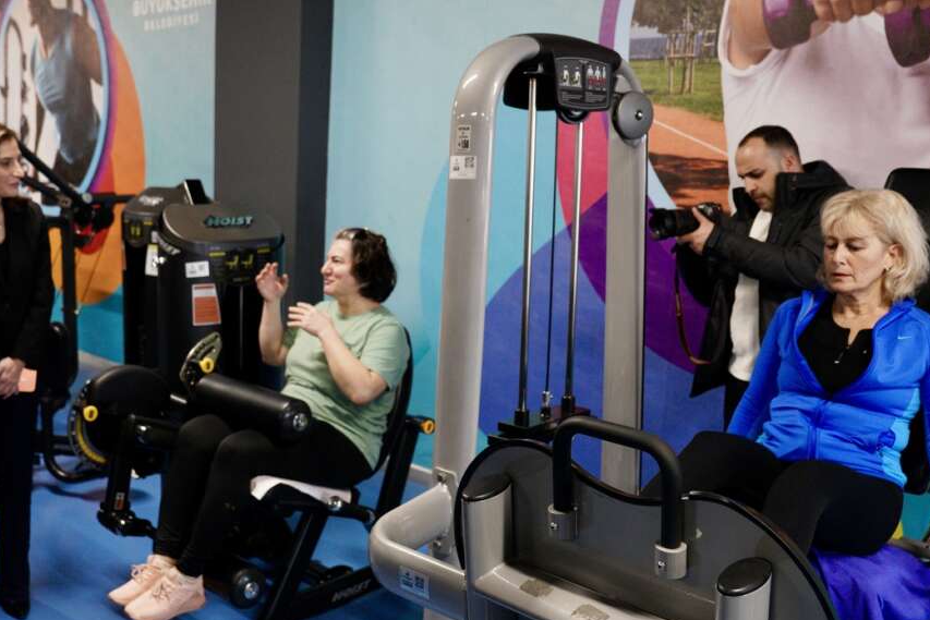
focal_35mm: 36
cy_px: 324
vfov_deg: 36.9
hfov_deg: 52.8
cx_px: 379
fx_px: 930
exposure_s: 1/160
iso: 2500
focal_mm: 24
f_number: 2.8
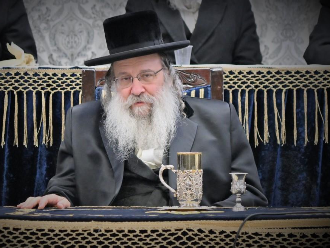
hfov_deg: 9.7
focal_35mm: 203
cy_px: 123
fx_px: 1935
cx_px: 141
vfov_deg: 7.3
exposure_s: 1/200
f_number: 4
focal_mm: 120
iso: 1000
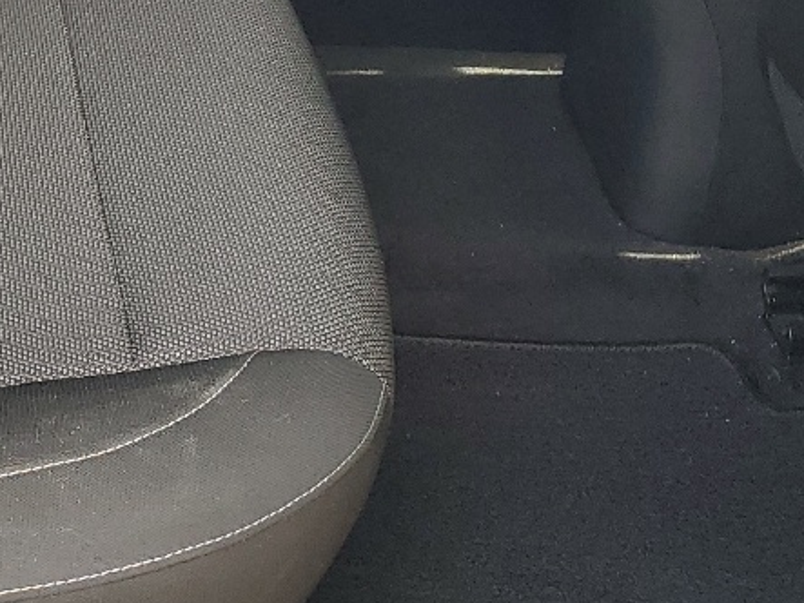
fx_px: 2183
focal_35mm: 94
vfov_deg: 14.8
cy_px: -236
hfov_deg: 19.0
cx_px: -298
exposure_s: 1/161
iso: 50
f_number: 1.5
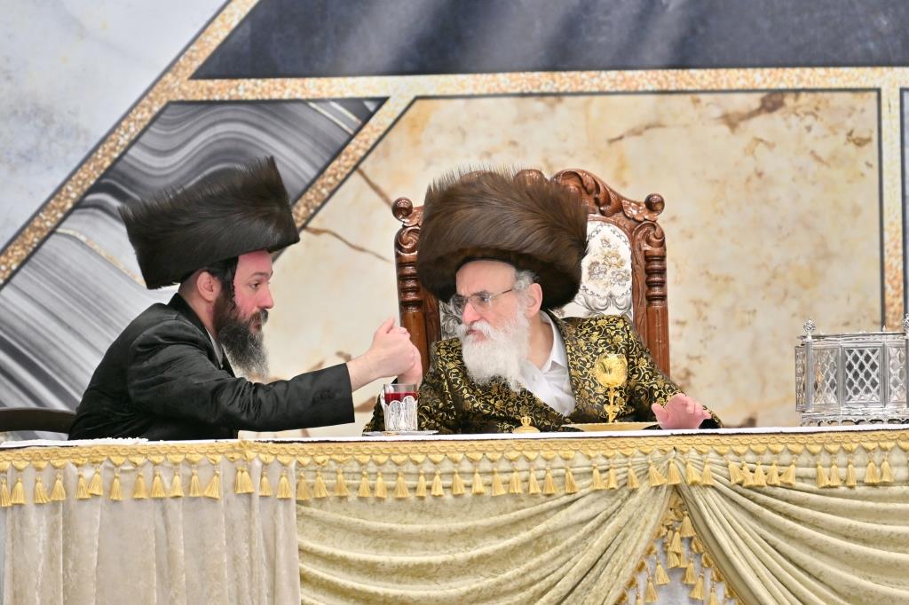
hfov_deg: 6.9
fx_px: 7572
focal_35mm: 300
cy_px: 302
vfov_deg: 4.6
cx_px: 454
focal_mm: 200
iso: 400
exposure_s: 1/200
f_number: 2.8
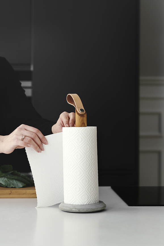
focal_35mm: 85
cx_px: 82
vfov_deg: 23.9
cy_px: 123
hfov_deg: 16.1
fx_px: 581
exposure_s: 1/1.59
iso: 200
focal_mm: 85
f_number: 4
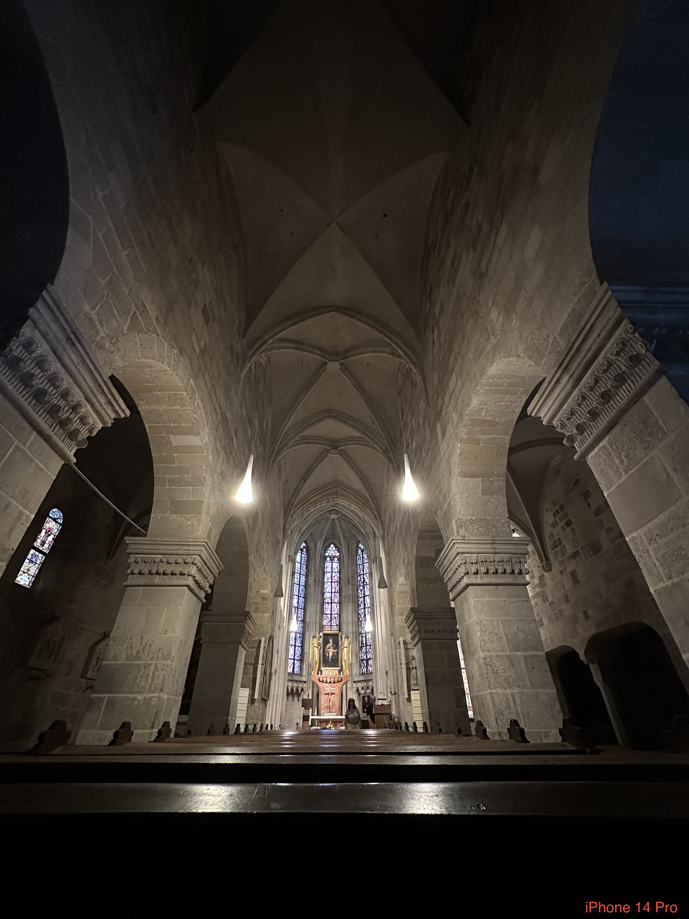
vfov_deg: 102.1
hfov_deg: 85.7
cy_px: 460
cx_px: 344
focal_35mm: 14
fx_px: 372
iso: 1250
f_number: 2.2
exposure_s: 1/40
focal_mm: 2.22
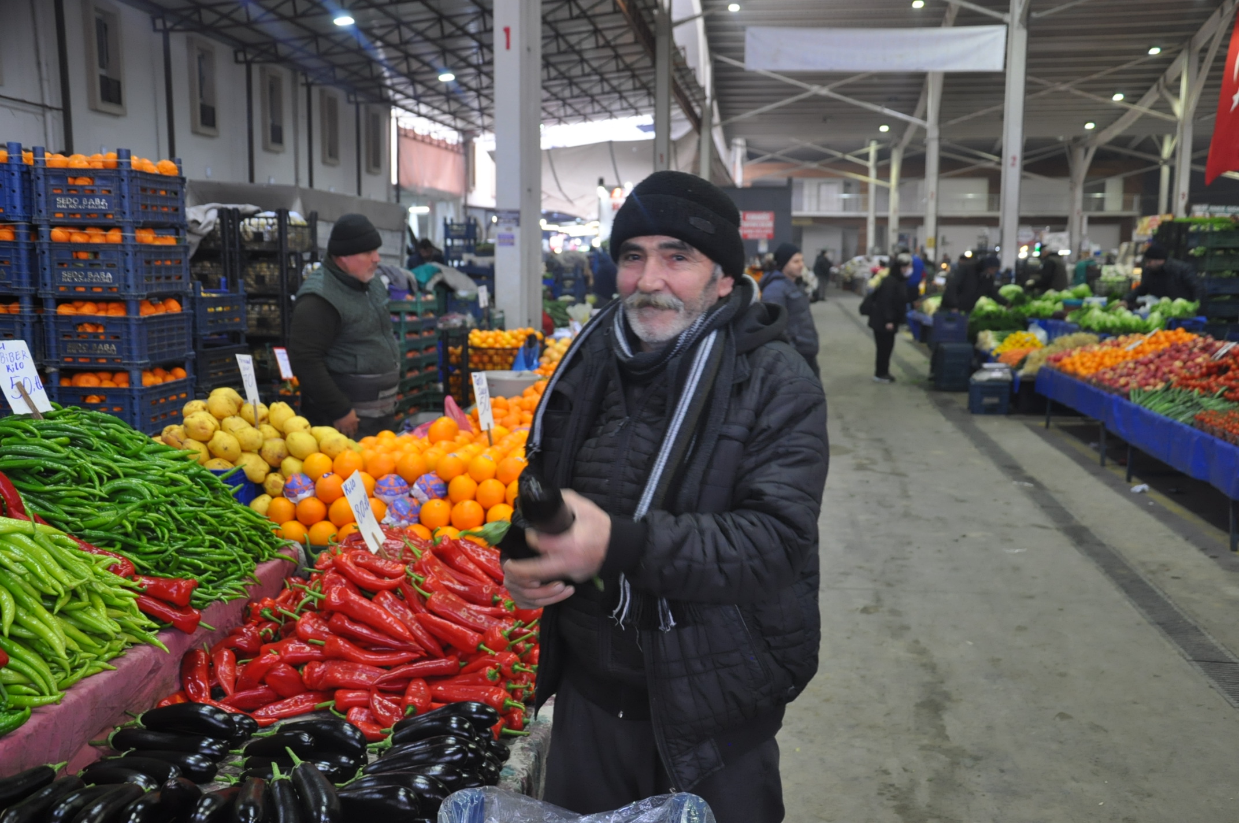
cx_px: 620
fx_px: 1289
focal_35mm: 38
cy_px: 412
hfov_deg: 51.3
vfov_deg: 35.4
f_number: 4
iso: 800
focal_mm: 25
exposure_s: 1/50
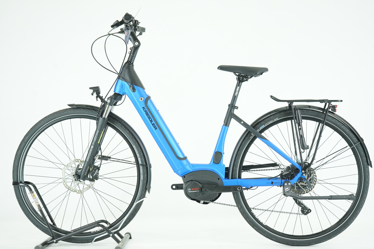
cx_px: 187
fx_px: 603
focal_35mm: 58
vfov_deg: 23.4
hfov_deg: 34.5
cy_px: 124
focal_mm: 58
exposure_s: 1/200
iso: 2500
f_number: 5
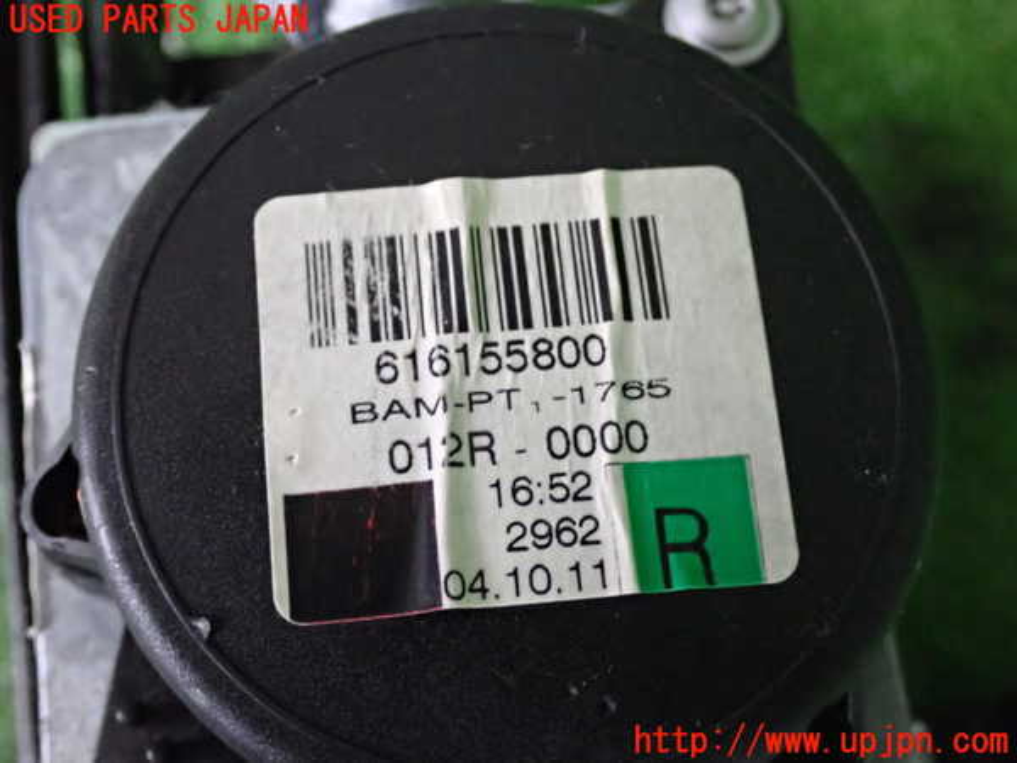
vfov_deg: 29.1
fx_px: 1469
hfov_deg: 38.2
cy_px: 382
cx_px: 508
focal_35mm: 50
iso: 3200
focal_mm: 9.01
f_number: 3.2
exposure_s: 1/80
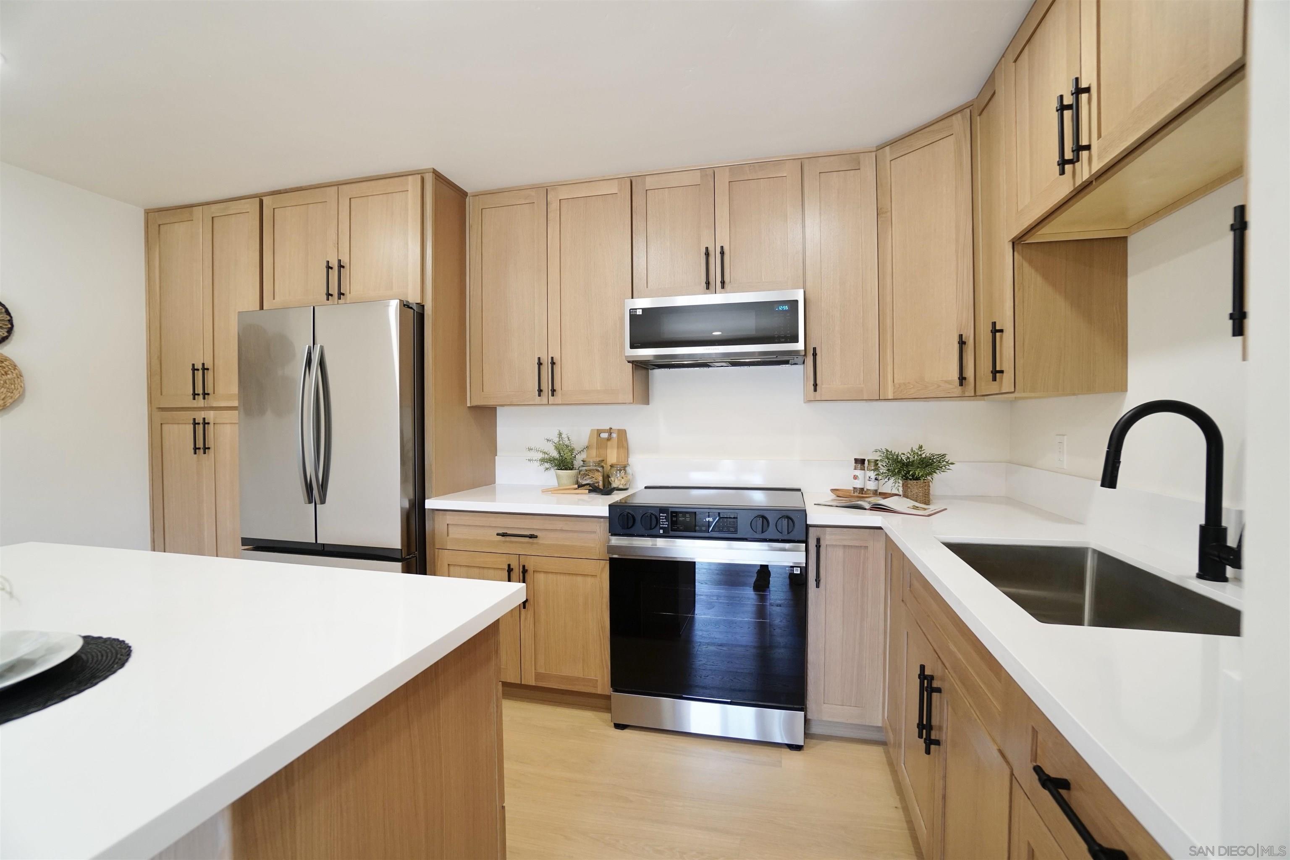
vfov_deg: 77.3
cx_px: 645
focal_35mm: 15
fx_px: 537
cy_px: 430
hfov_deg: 100.4
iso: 800
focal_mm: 10
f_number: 4
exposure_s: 1/60
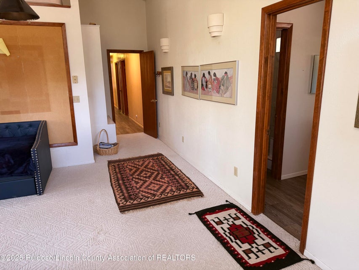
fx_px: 249
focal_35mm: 24
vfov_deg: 56.8
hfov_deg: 71.6
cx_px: 180
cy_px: 135
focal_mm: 6.76
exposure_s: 1/93
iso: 200
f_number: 1.78
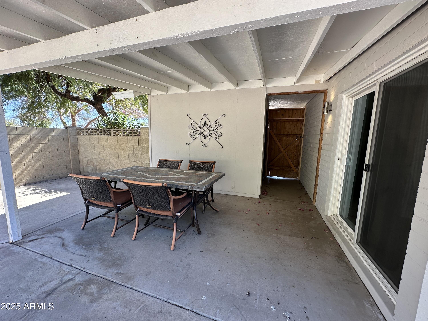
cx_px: 214
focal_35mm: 14
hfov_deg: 102.1
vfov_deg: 85.7
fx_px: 173
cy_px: 160
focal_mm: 2.22
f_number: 2.2
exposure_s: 1/227
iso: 40
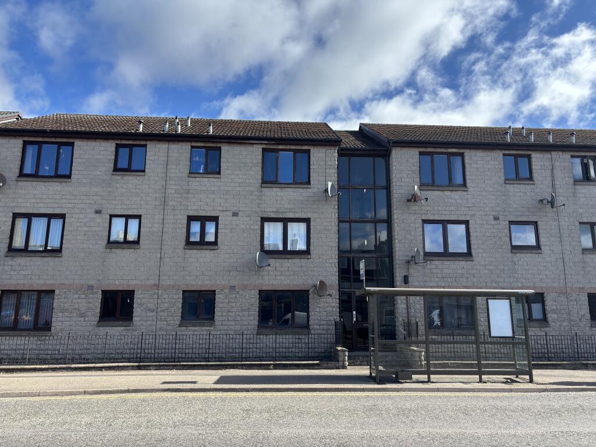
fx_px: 448
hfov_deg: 67.3
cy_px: 224
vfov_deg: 53.1
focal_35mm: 26
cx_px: 298
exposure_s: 1/2062
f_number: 1.6
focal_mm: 5.96
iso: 50
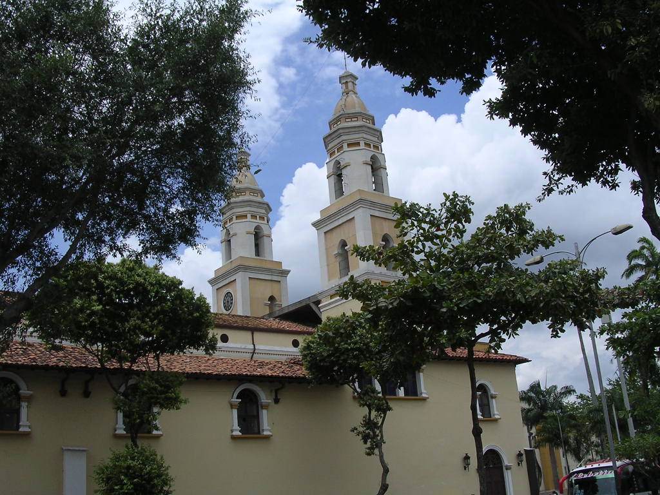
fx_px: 725
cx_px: 330
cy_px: 248
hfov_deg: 49.0
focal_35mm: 38
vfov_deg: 37.7
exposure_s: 1/468
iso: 100
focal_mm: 5.8
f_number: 5.6
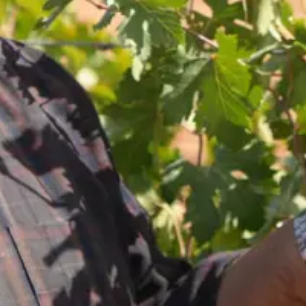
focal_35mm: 224
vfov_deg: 7.8
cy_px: 32
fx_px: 2240
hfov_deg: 7.8
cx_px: 49
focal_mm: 60
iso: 100
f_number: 4.5
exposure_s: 1/400
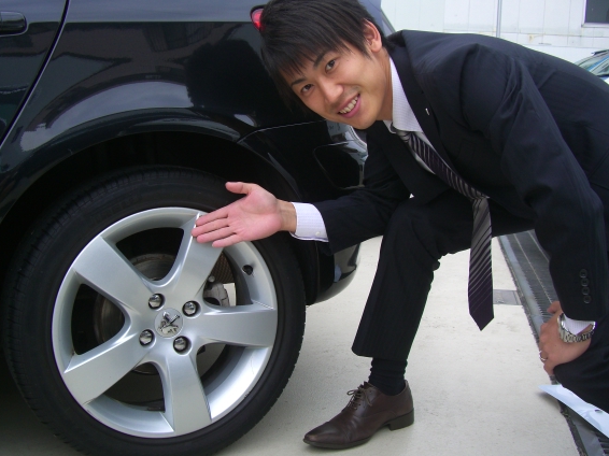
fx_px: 756
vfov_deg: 33.6
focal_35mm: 43
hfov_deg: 43.8
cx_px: 281
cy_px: 224
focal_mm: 7.9
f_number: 2.8
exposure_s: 1/125
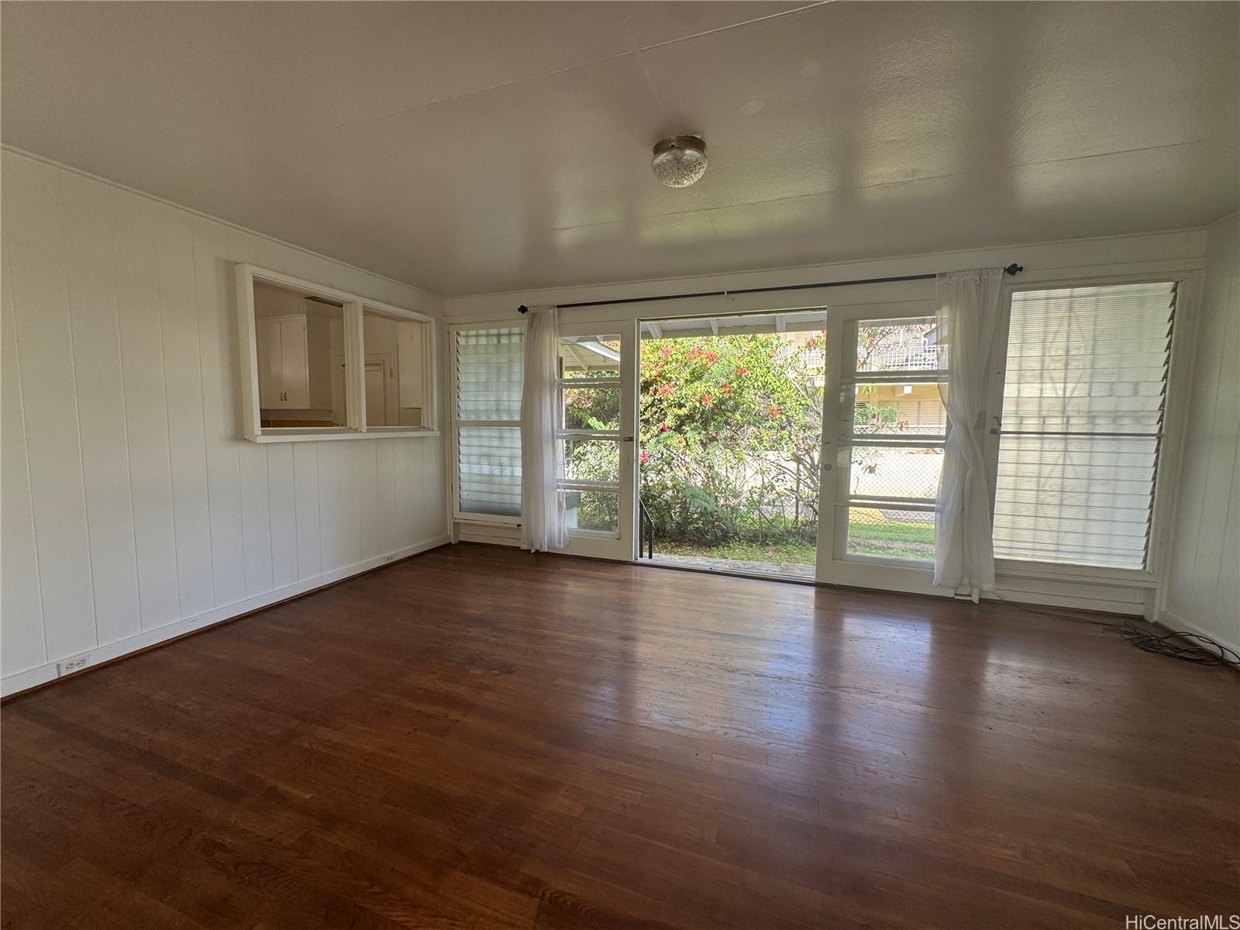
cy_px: 465
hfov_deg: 102.1
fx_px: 502
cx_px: 620
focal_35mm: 14
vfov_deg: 85.7
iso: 40
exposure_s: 1/137
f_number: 2.2
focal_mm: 2.22
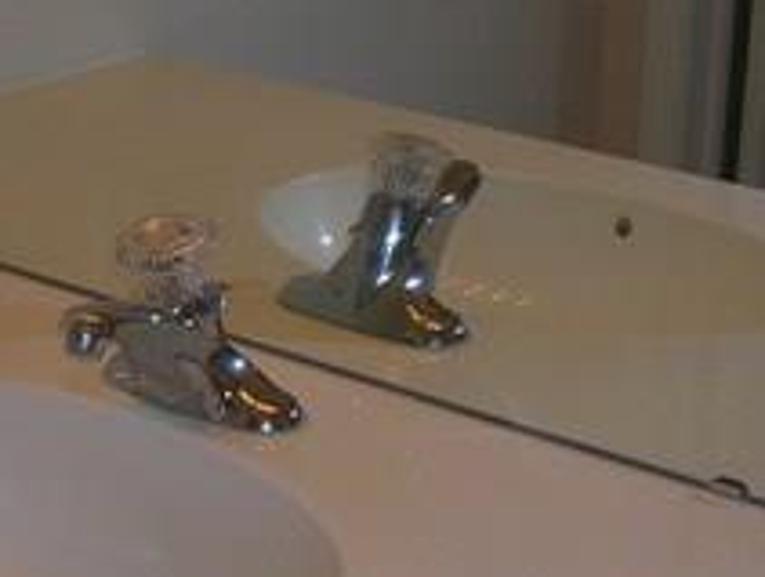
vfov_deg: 16.1
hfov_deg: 21.1
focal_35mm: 92
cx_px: 203
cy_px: 276
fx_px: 2037
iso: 50
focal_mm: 5.8
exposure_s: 1/60.1
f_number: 2.8
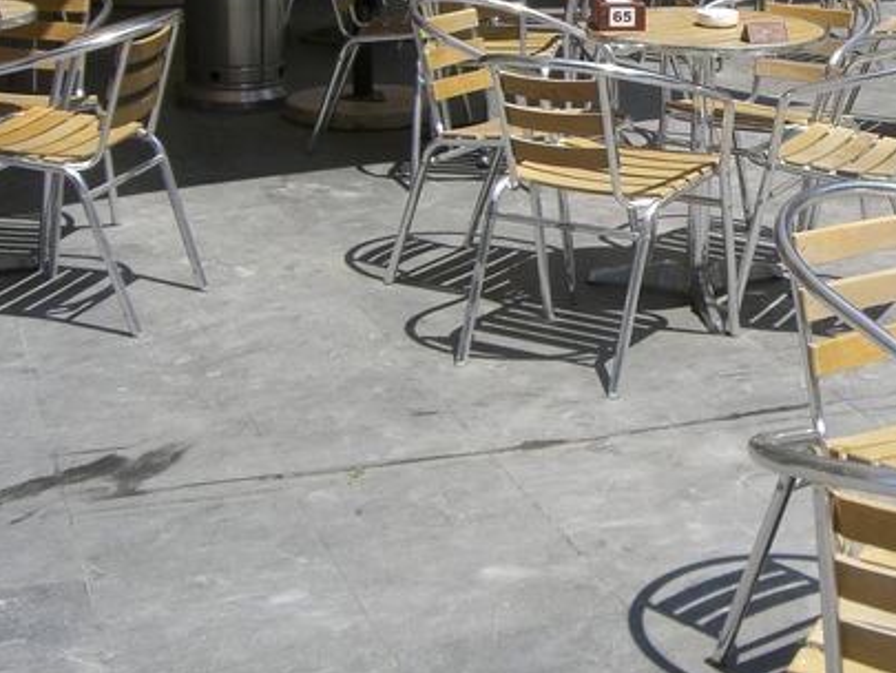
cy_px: 126
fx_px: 1787
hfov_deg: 27.2
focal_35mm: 69
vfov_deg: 21.0
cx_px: 808
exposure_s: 1/640
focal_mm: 6.2
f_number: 4.3
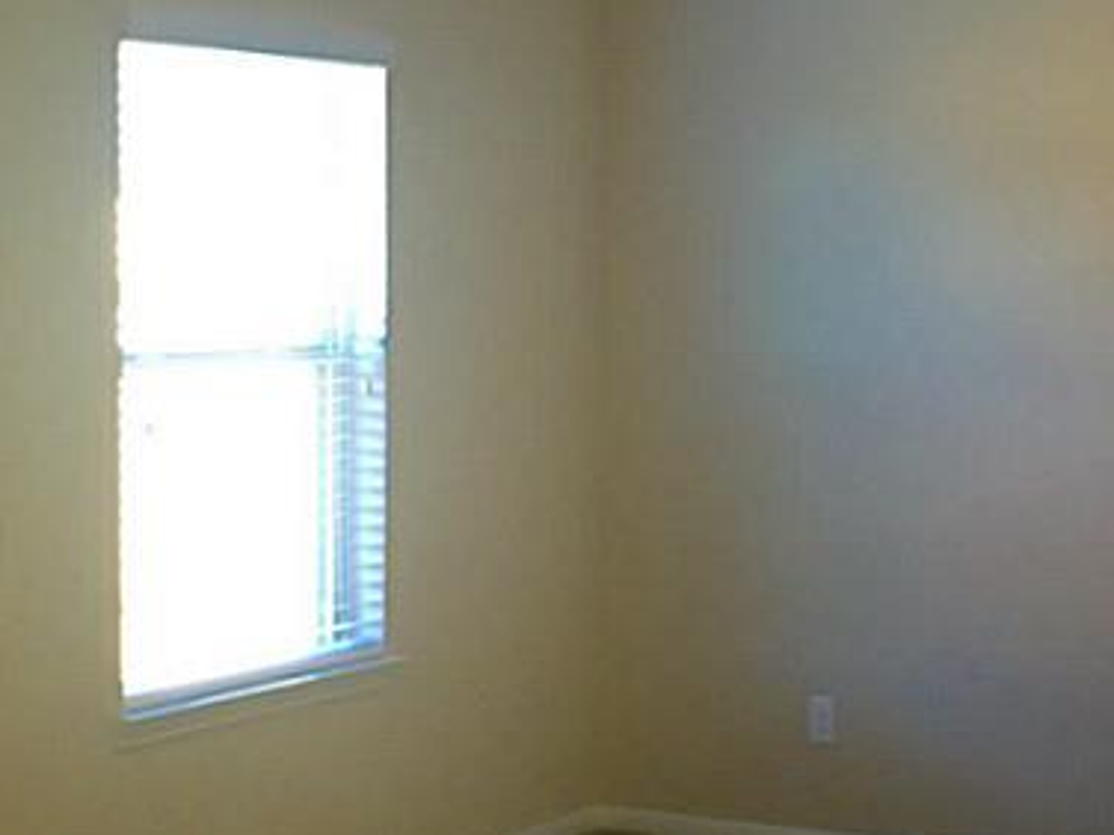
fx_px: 2542
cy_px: 352
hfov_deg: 24.5
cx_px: 782
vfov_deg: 18.7
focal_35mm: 79
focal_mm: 4.15
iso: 40
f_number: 2.2
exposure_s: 1/15
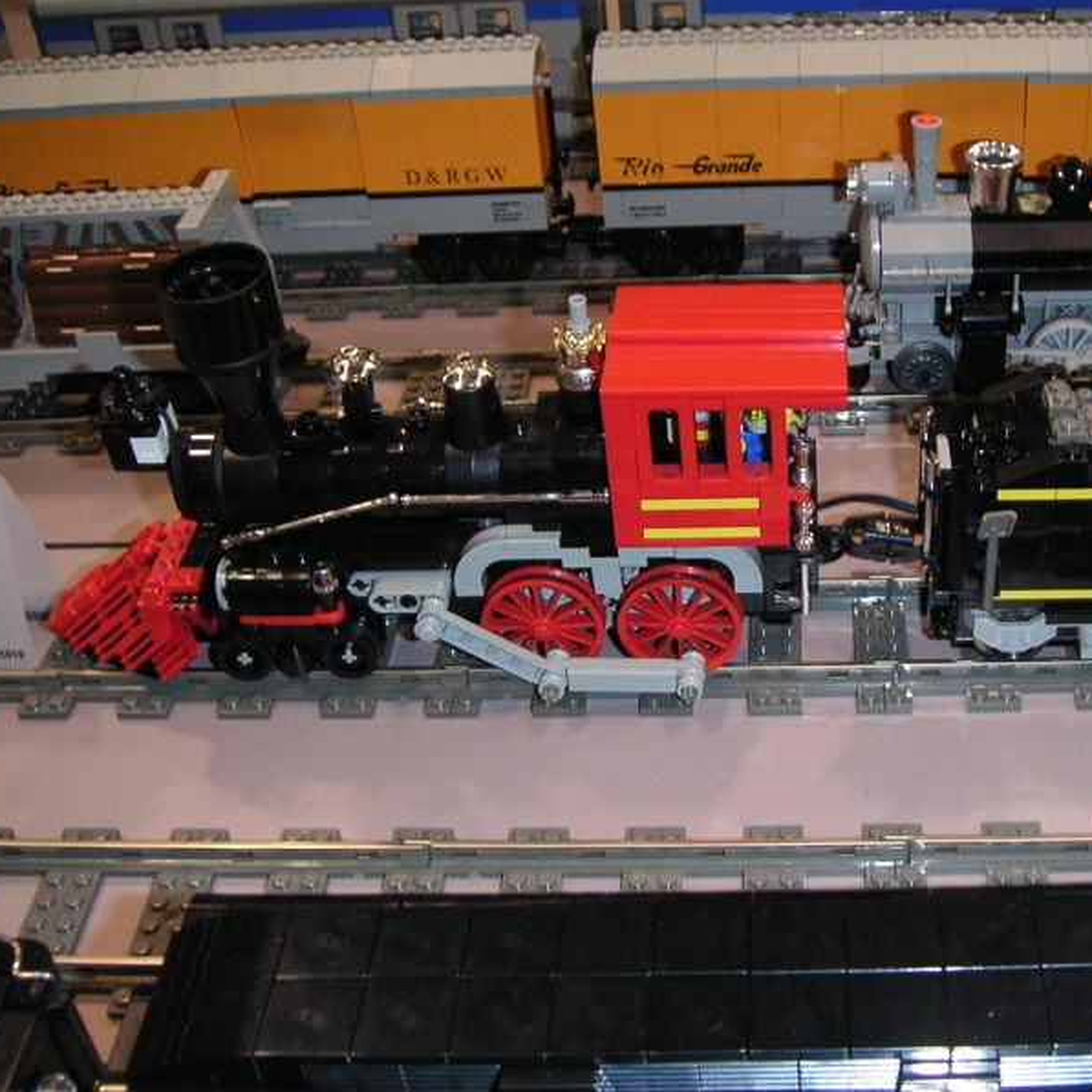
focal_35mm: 45
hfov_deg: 37.3
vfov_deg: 37.6
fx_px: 1606
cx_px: 679
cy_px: 545
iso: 160
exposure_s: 1/45
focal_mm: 6
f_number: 2.8
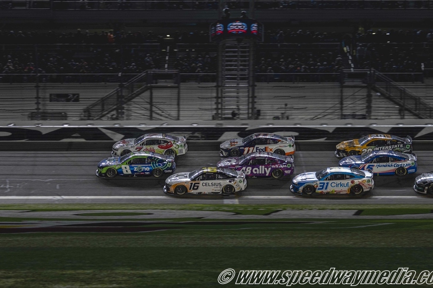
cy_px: 136
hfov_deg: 22.2
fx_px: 1106
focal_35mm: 92
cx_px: 232
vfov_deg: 14.8
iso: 1250
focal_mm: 85
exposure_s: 1/640
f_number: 2.8
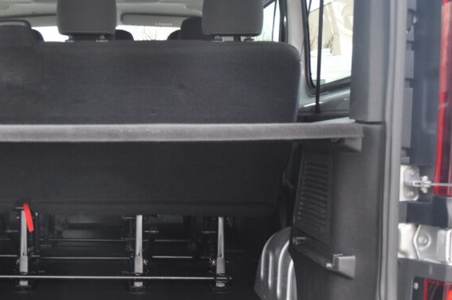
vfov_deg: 27.1
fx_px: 615
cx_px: 81
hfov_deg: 38.6
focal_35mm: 49
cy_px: 222
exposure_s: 1/40
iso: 400
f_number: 3.5
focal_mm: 18
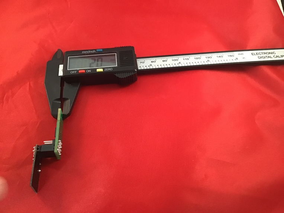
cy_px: 106
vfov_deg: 45.4
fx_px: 254
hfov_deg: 58.4
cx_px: 142
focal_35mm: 31
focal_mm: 3.3
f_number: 2.4
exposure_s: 1/30
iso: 160
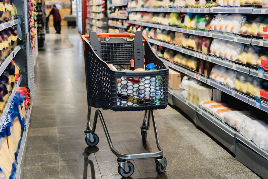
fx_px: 425
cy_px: 83
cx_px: 134
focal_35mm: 57
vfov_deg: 23.8
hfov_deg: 35.0
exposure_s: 1/100
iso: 400
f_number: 3.5
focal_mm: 50
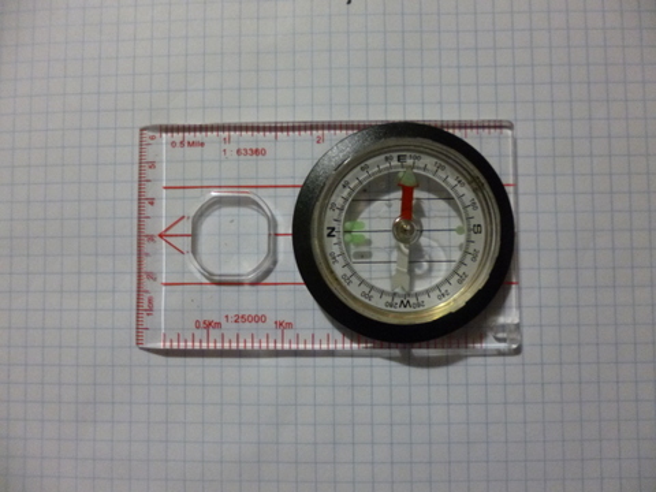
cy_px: 246
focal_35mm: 24
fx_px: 455
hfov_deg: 71.6
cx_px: 328
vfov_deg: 56.8
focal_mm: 4.3
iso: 800
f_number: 2.5
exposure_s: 1/8
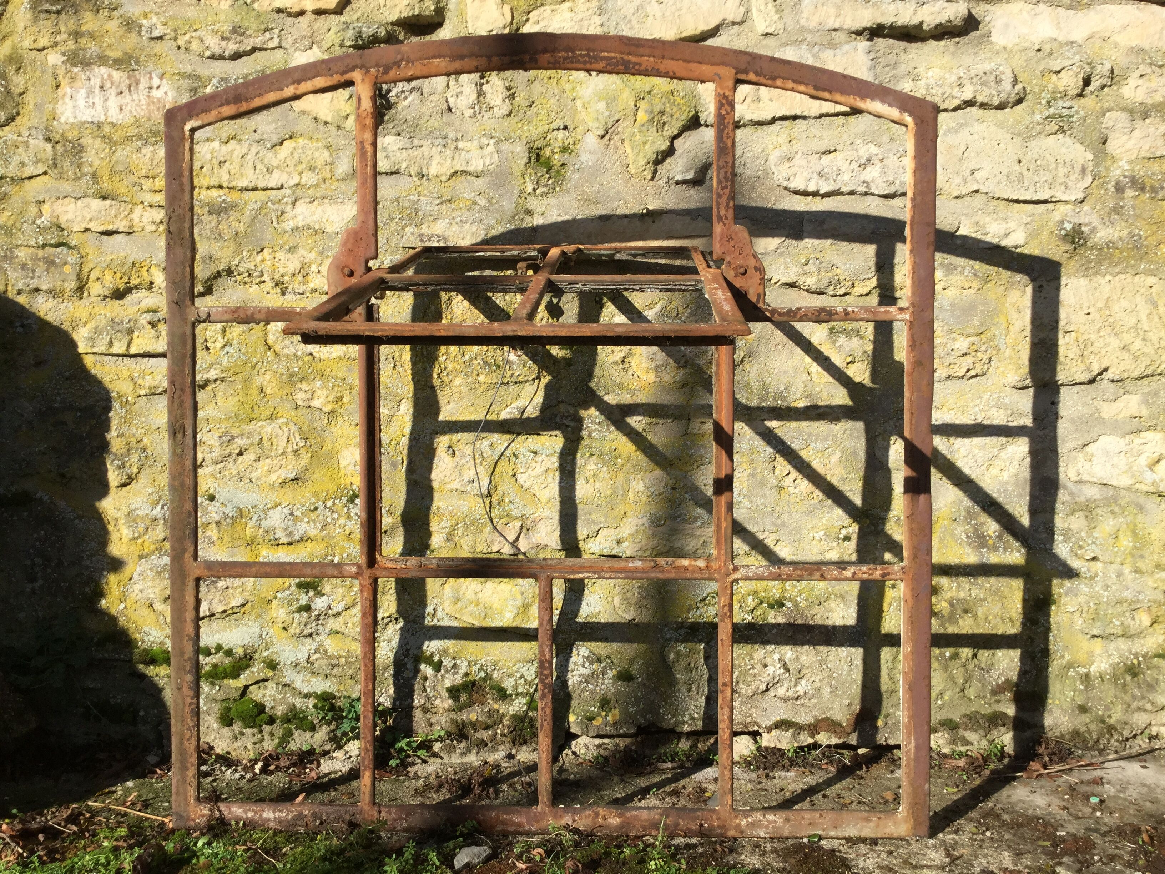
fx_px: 1043
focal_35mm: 31
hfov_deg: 58.4
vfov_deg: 45.4
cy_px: 437
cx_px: 582
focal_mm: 3.3
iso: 25
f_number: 2.4
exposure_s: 1/1087
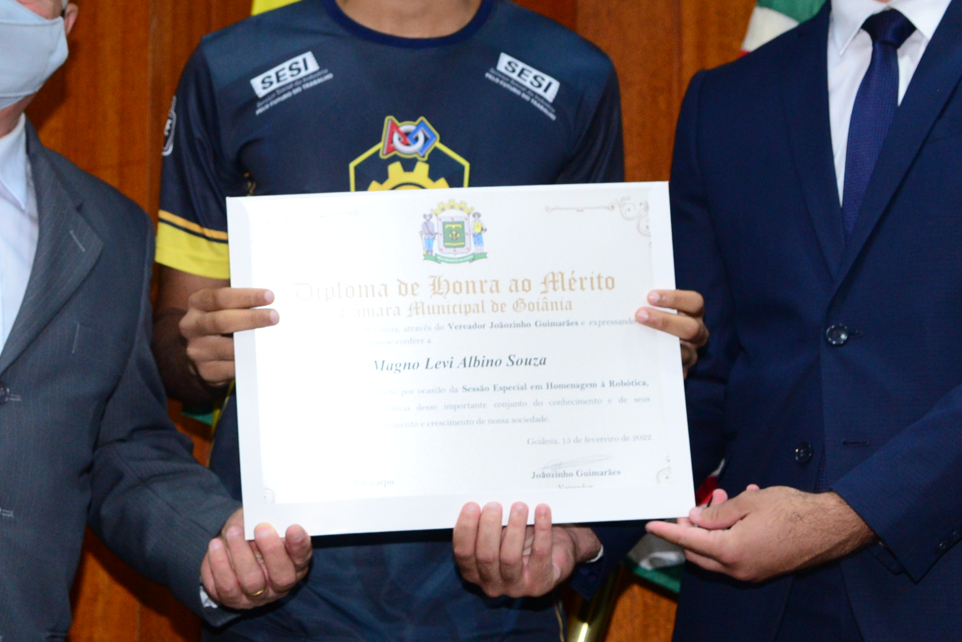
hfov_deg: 19.1
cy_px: 213
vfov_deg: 12.8
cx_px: 369
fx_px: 2860
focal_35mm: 107
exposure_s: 1/125
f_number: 4
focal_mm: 55
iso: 2500
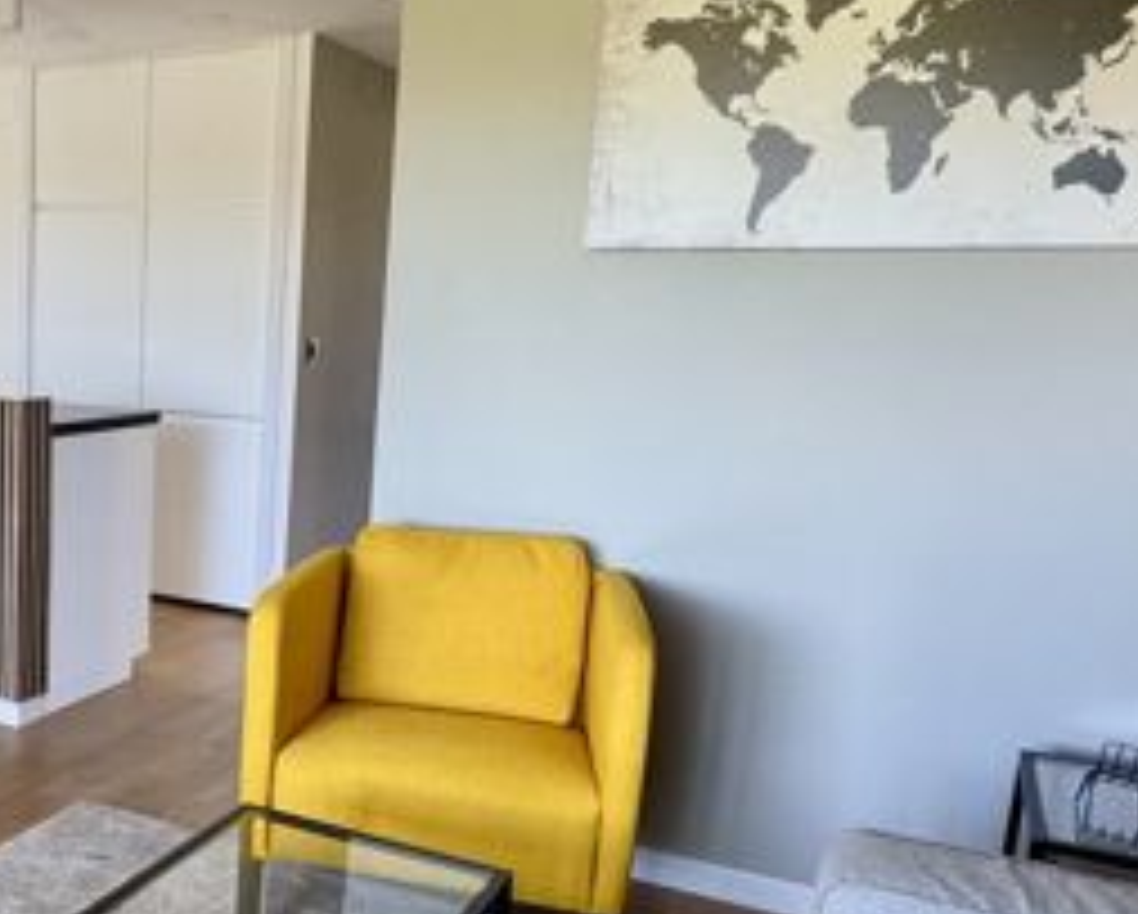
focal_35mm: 38
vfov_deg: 39.0
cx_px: 88
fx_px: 1281
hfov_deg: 43.3
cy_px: 554
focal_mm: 2.22
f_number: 2.2
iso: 160
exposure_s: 1/99
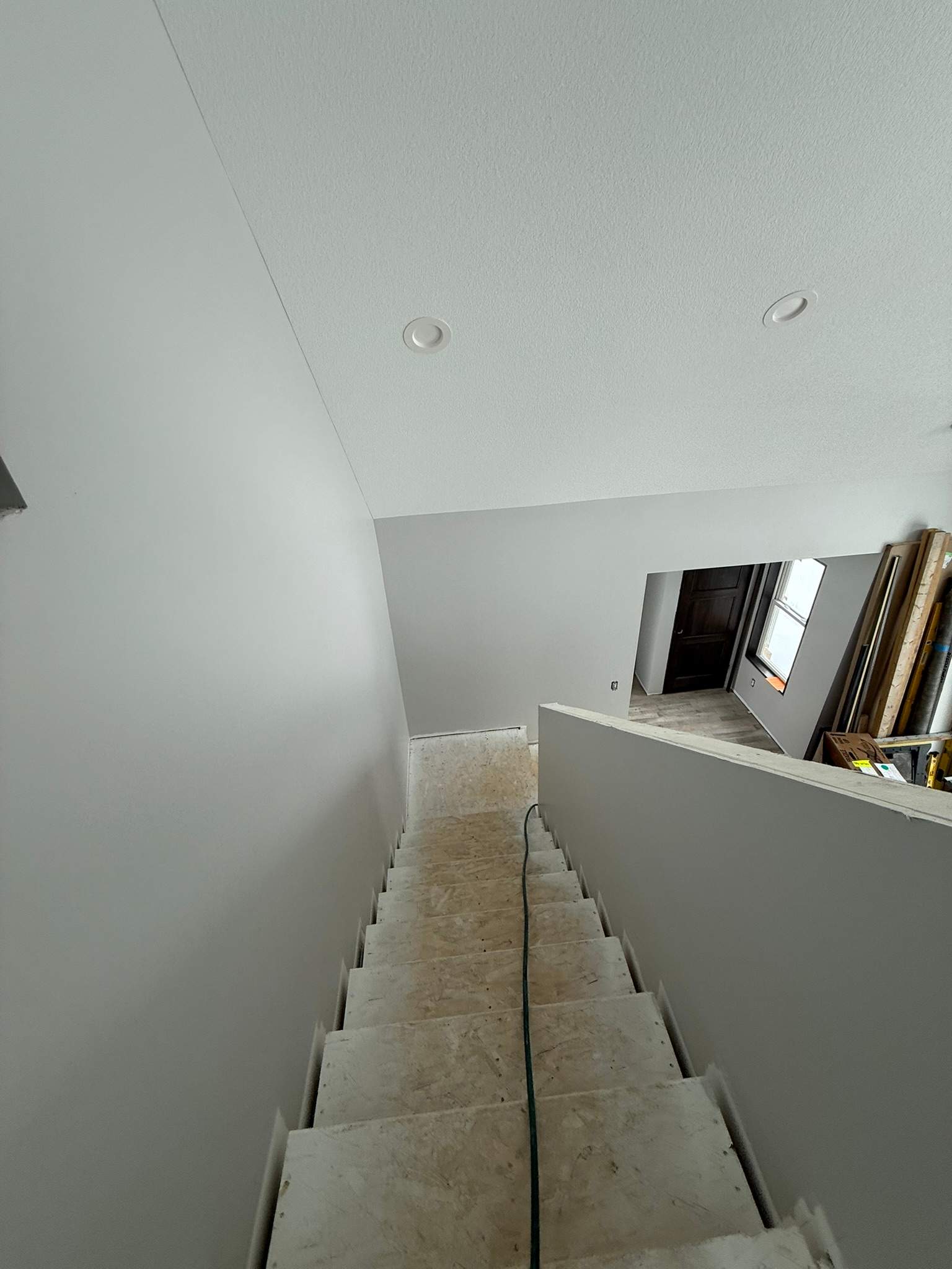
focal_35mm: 14
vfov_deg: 102.1
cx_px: 476
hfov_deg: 85.7
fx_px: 513
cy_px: 634
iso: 64
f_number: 2.2
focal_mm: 2.22
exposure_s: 1/160
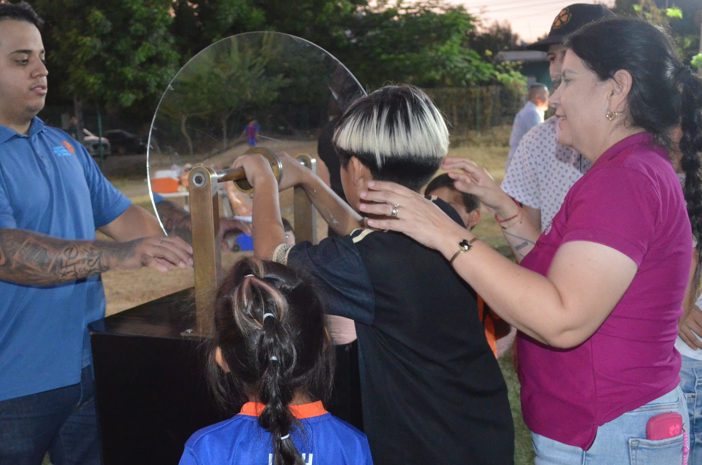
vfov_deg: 31.5
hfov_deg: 46.4
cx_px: 307
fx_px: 817
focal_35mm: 42
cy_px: 317
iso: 3200
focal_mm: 18
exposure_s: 1/60
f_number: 3.5
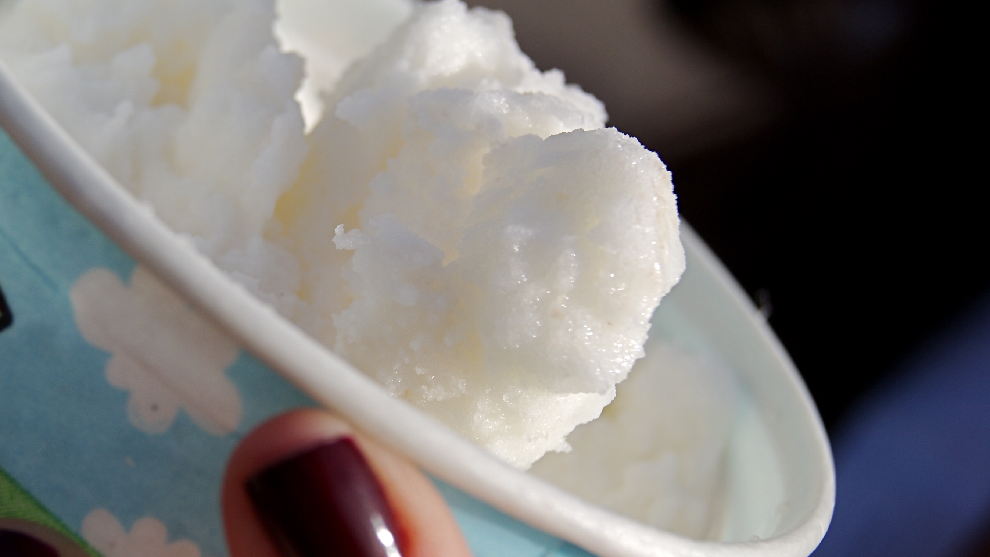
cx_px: 280
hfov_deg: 20.9
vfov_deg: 11.9
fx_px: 2671
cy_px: 323
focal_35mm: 102
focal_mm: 45
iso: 100
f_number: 6.3
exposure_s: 1/640
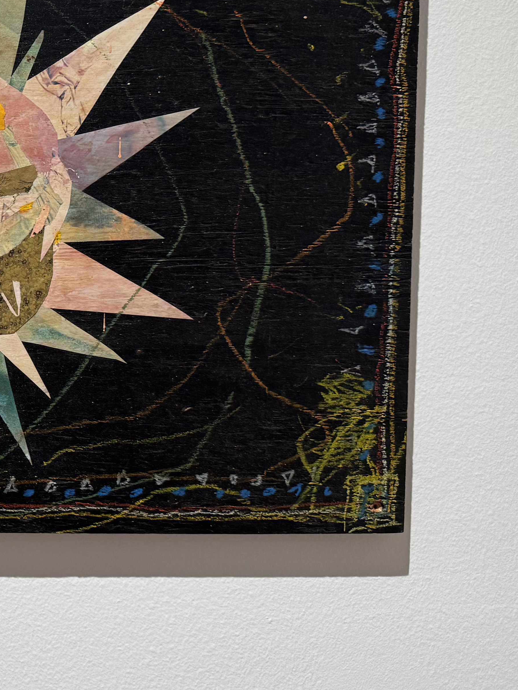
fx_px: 1137
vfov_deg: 33.5
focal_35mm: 57
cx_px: -194
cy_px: 230
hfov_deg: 22.4
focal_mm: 6.76
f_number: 1.78
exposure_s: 1/120
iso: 160
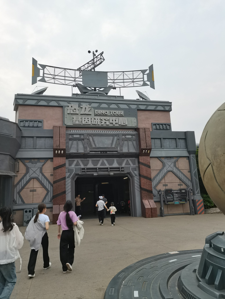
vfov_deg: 67.3
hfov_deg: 53.1
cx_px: 112
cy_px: 150
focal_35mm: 26
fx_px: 225
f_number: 1.8
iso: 50
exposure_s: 1/909
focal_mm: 5.58
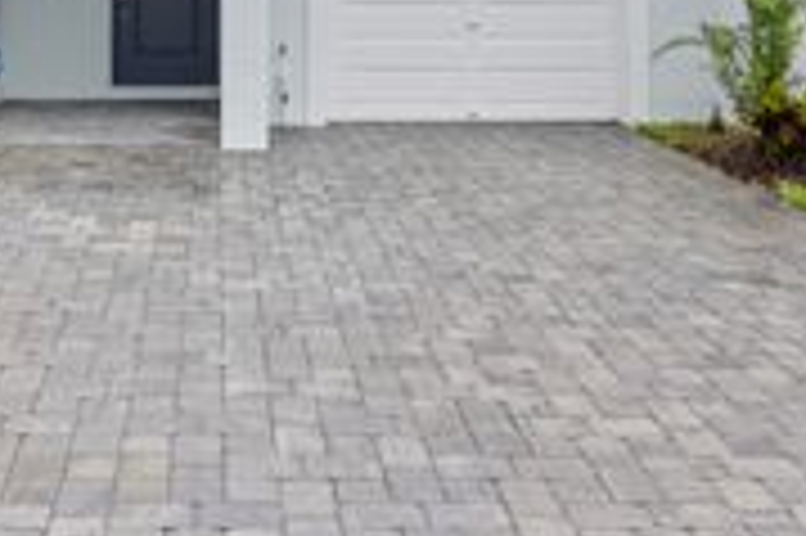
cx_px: 230
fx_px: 1284
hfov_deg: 34.3
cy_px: -110
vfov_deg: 21.8
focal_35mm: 57
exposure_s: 1/125
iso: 500
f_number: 8
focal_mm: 20.5
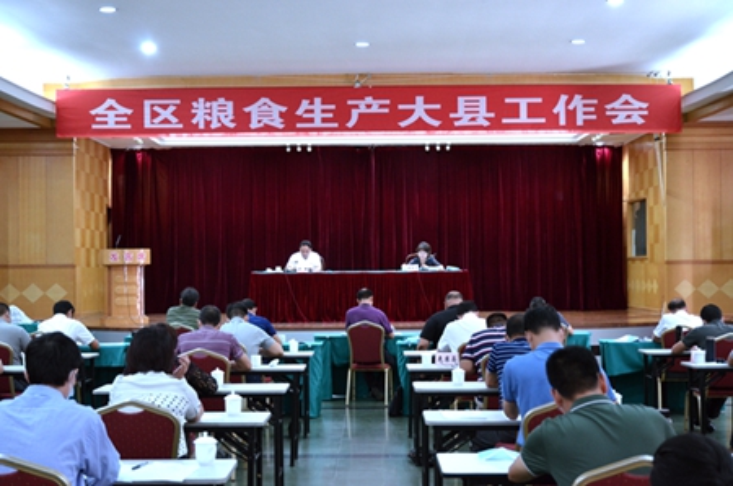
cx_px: 366
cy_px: 243
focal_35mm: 52
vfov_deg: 25.6
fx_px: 1067
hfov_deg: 37.9
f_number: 4.5
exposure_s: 1/30
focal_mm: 35
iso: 1000
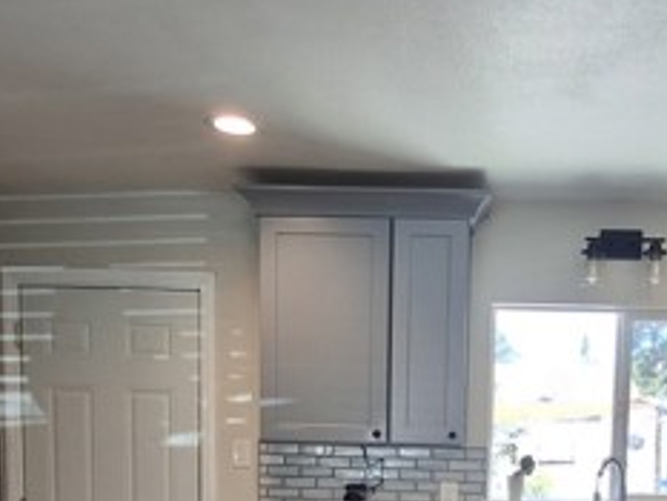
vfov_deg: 30.2
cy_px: 524
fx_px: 848
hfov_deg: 42.0
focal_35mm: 44
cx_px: 475
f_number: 2.2
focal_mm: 1.64
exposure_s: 1/40
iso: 40
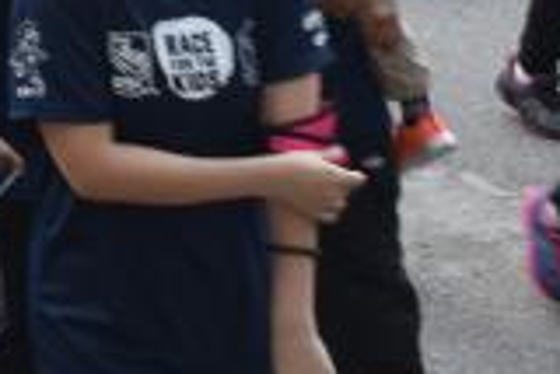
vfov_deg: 8.5
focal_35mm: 150
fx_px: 2335
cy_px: -447
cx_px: -378
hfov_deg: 12.7
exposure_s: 1/125
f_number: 8
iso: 800
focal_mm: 30
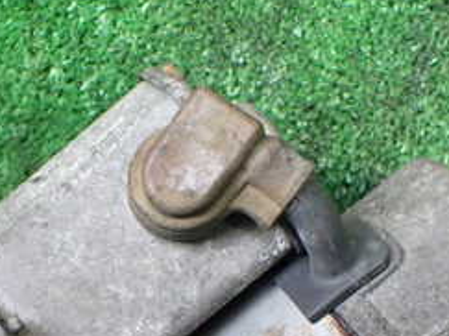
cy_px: 364
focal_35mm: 74
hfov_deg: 26.2
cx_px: 159
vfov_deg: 19.1
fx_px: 959
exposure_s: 1/125
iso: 400
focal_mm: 5.4
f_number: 2.3
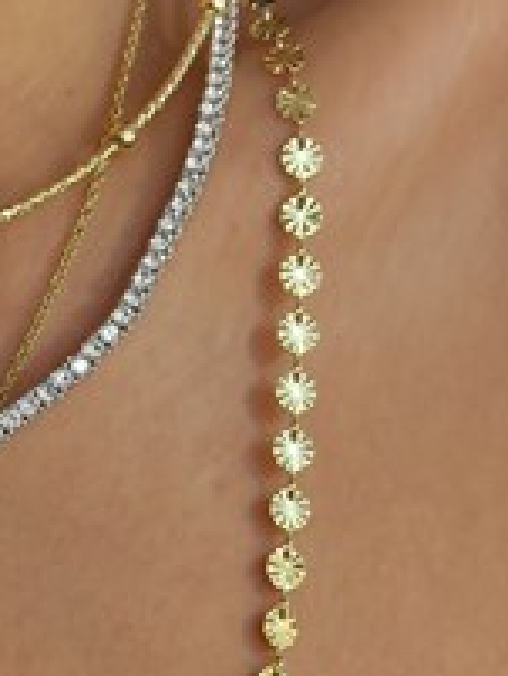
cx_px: -114
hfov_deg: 11.4
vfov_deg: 15.4
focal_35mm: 127
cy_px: 547
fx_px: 2482
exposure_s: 1/320
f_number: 1.8
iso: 80
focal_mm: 6.86
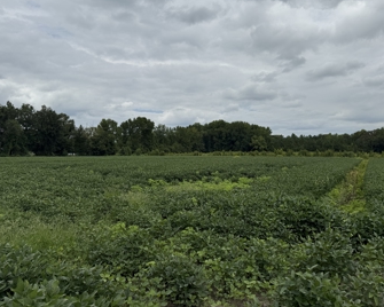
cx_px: 217
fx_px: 318
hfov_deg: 62.0
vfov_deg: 51.4
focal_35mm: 28
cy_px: 136
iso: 80
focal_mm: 6.76
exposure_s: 1/9091
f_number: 1.78
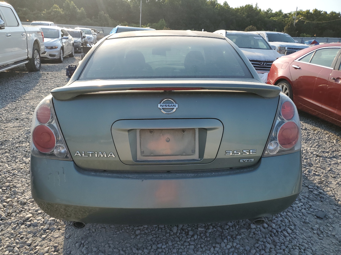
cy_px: 128
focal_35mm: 26
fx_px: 256
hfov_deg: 67.3
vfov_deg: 53.1
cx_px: 170
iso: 50
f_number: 1.5
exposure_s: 1/2000
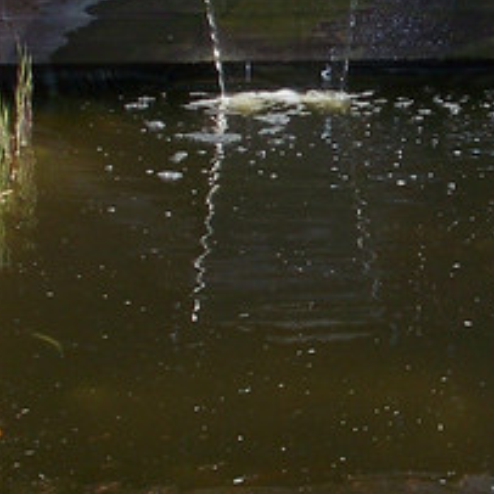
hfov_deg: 11.4
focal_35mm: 153
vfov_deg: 11.4
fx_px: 2470
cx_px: 364
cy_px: 163
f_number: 5.6
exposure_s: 1/250
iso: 64
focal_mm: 5.85
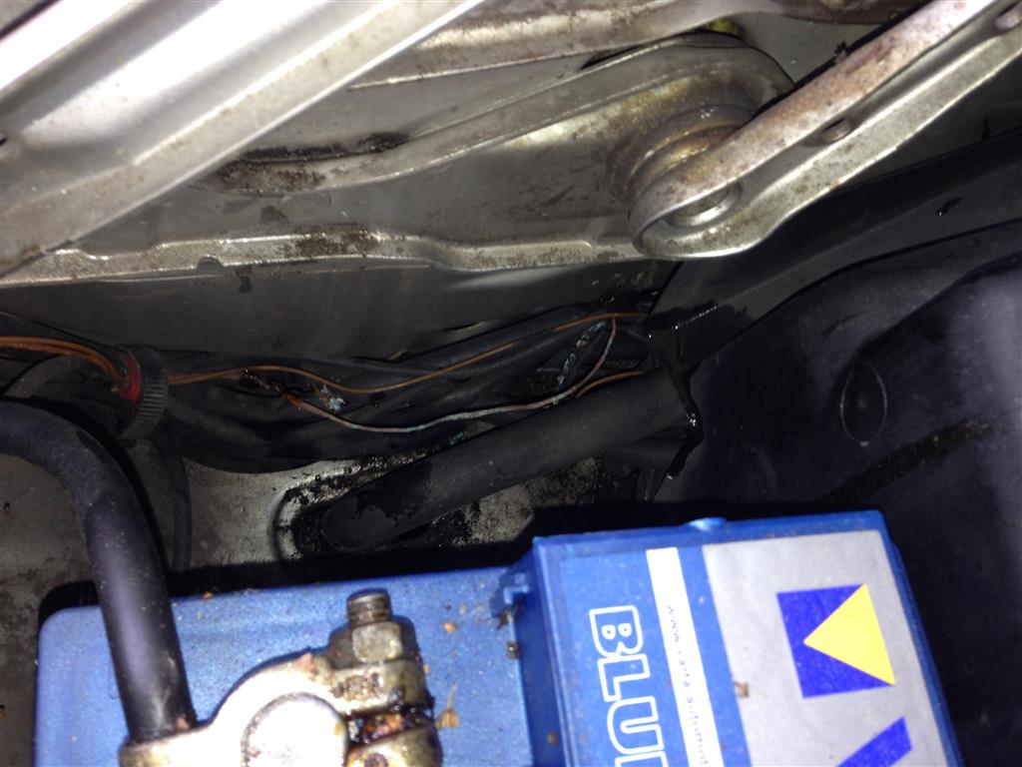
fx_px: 974
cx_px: 511
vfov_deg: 42.9
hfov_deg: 55.4
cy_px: 384
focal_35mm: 33
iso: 50
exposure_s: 1/30
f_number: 2.4
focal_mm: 4.13
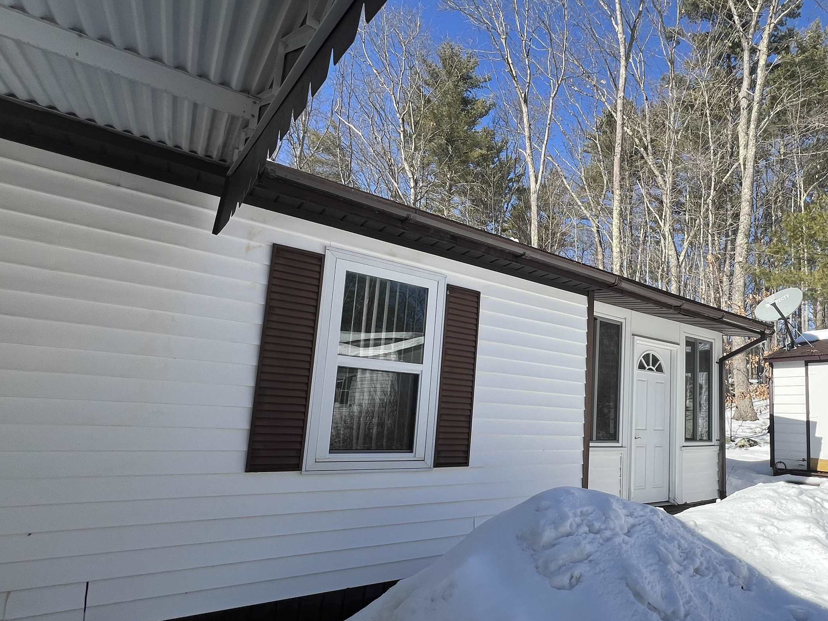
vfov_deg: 68.2
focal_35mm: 19
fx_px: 454
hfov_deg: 81.8
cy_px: 361
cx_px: 553
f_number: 1.8
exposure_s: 1/1488
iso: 32
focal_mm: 1.57
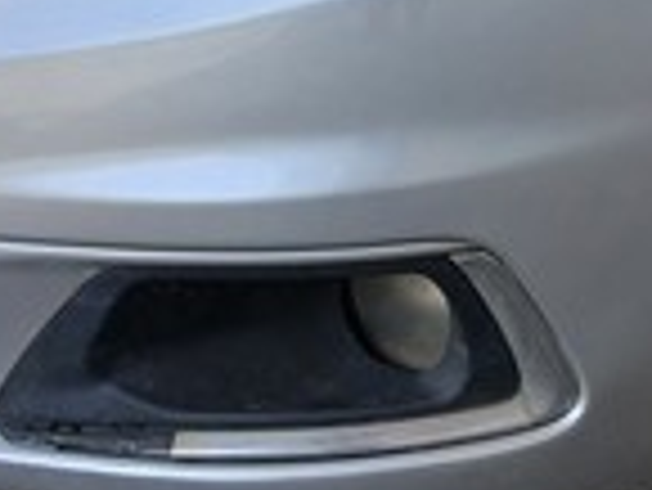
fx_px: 2168
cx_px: 728
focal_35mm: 115
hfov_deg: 16.6
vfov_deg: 12.1
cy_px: -315
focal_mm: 3.98
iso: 20
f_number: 1.8
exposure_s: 1/159
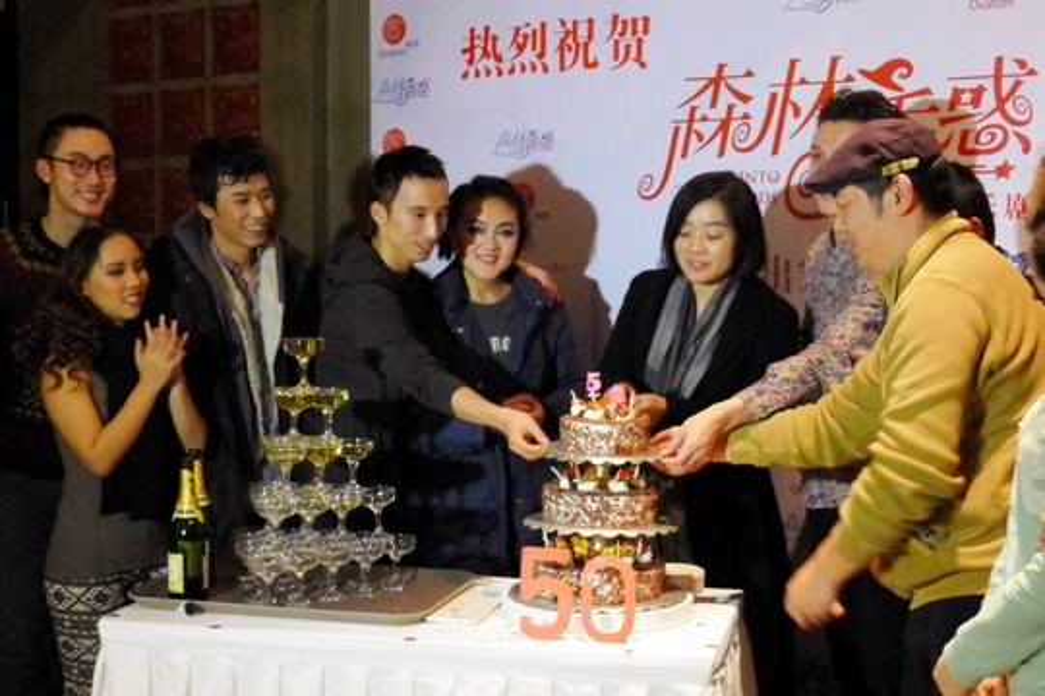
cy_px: 348
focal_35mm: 55
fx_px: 1596
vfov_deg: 24.6
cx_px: 522
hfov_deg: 36.2
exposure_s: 1/40
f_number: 2.8
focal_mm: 11.7
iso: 1600
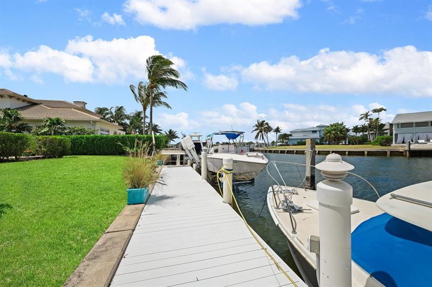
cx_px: 216
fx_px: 168
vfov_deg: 81.1
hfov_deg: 104.3
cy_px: 144
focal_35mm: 14
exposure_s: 1/1250
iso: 200
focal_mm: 14
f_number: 8
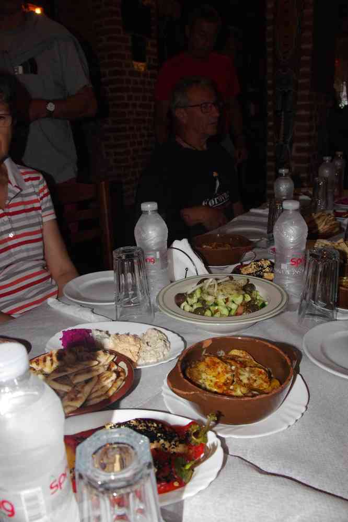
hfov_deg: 42.3
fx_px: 449
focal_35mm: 31
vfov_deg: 60.3
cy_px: 261
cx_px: 174
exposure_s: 1/50
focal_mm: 20.6
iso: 3200
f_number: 7.1
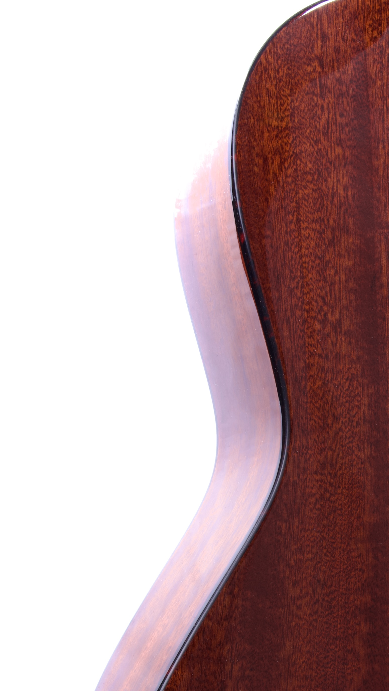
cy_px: 572
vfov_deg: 33.7
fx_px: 1100
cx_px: 449
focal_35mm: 60
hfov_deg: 19.1
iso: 100
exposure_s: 1/50
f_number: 20
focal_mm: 28
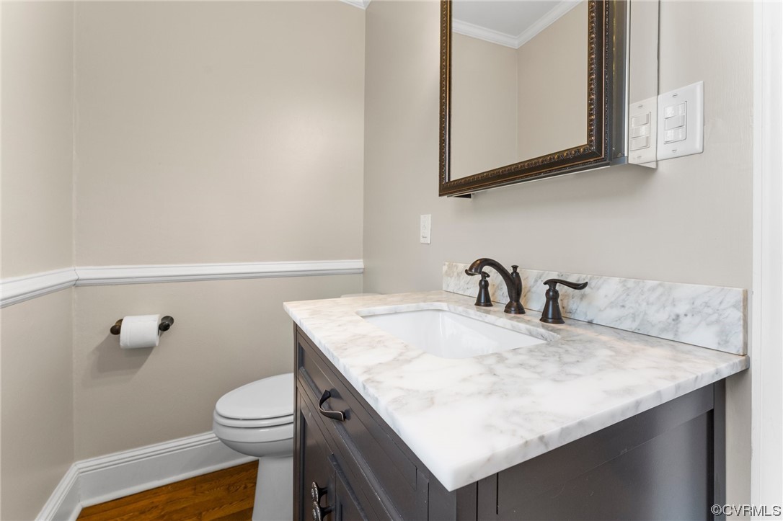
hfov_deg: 100.8
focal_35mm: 15
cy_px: 260
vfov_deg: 77.6
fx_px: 324
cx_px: 392
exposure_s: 1/15
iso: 800
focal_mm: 14.9
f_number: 8
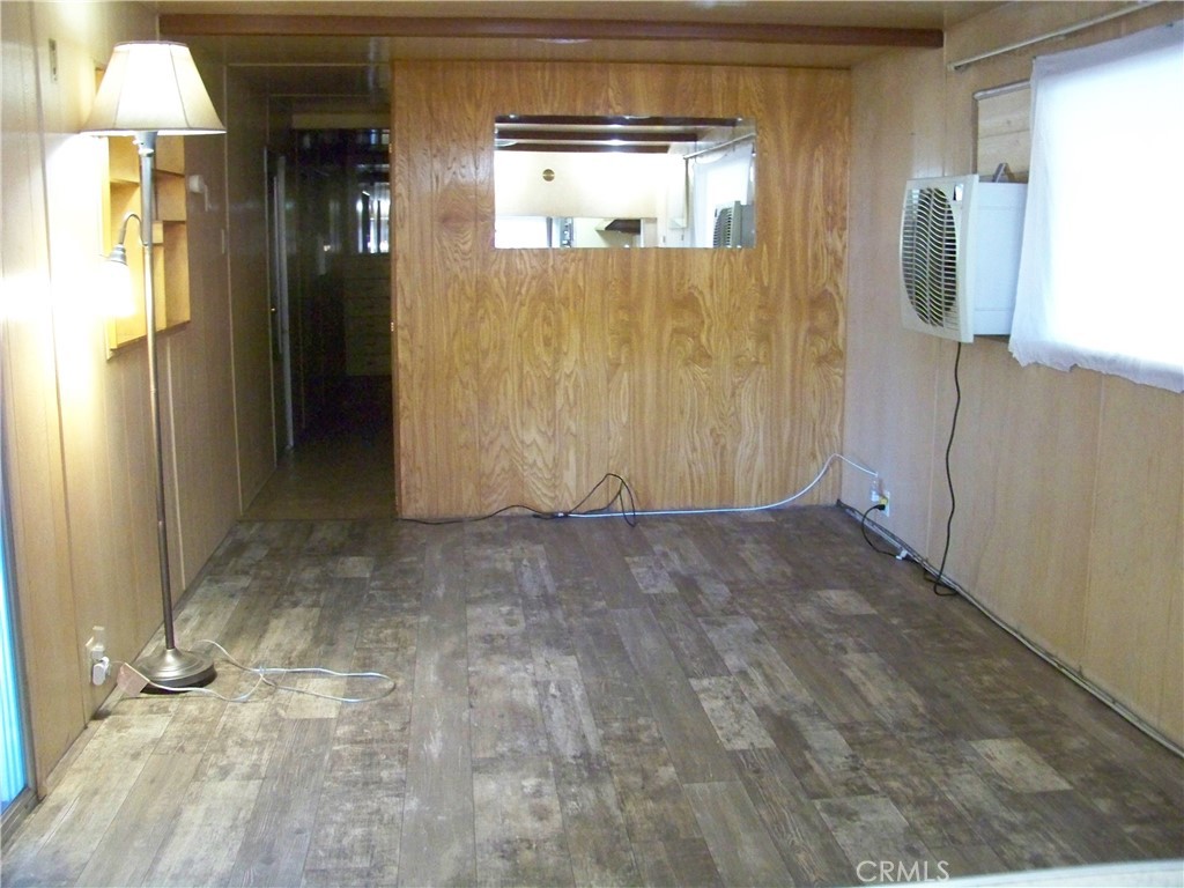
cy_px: 444
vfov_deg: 42.9
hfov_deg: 55.4
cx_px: 592
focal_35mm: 33
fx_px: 1129
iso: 1000
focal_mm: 5.85
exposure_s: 1/30
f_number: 2.8
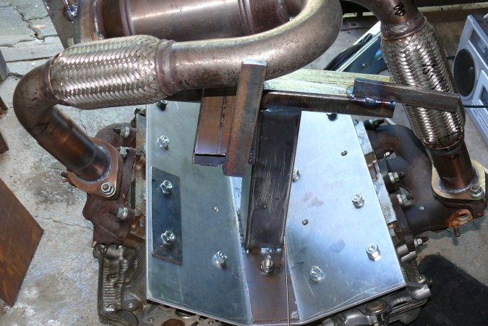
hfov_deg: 37.5
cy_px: 135
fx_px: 718
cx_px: 264
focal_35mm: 53
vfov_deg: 25.5
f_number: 2.8
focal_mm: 8.9
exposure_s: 1/30
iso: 100
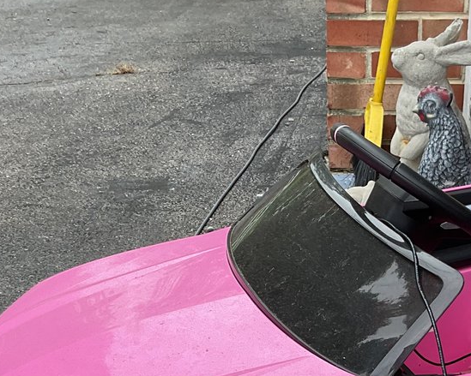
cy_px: 448
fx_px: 1087
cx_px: 378
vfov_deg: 18.6
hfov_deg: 24.1
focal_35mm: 78
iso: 16
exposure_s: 1/442
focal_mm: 3
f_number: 1.8
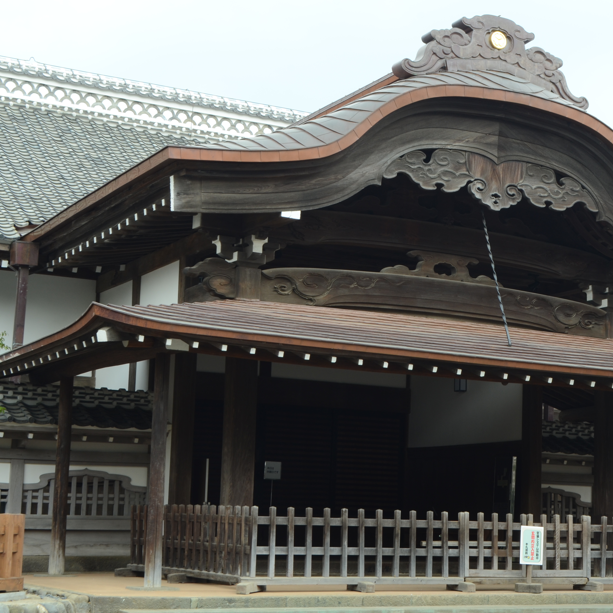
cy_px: 307
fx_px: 1355
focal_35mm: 68
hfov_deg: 25.3
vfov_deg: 25.5
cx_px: 440
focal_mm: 35
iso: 200
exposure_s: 1/20
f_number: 13
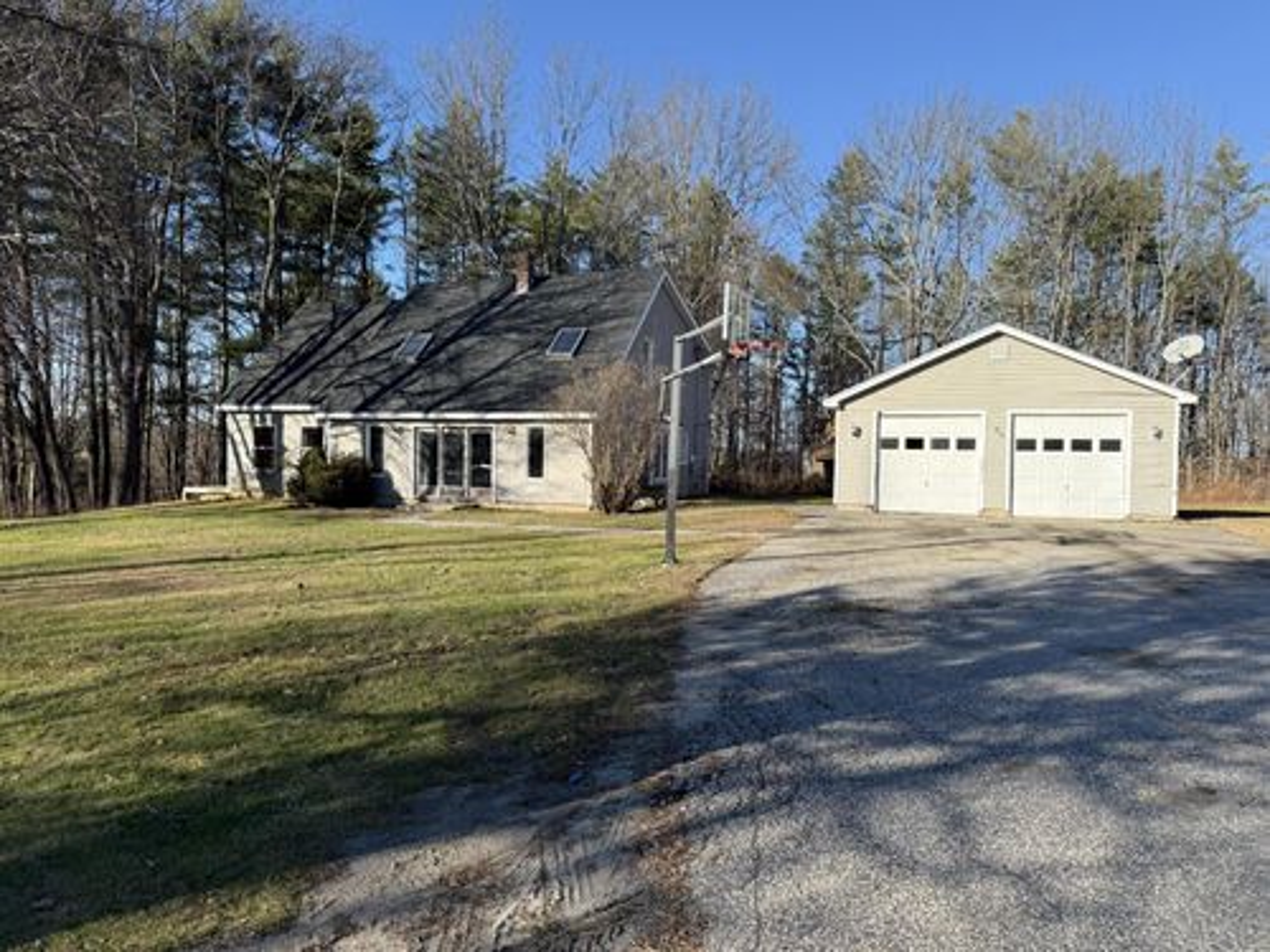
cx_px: 635
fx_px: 881
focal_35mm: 24
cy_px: 476
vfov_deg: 56.8
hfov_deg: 71.6
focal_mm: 6.76
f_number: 1.78
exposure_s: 1/3021
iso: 100
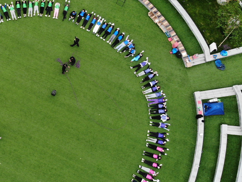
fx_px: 350
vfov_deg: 29.0
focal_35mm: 50
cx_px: 49
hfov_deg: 36.9
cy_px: 112
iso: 100
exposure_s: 1/125
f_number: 2.8
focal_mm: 4.5
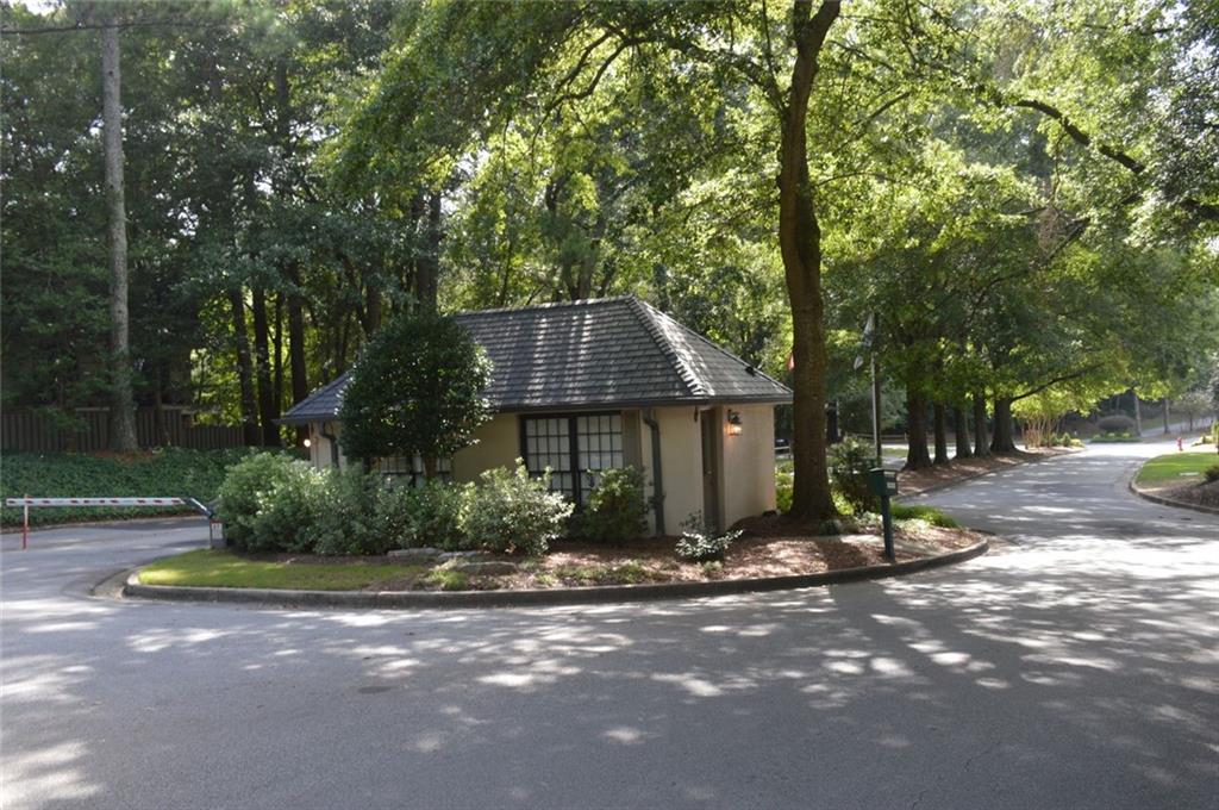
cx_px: 610
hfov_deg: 62.0
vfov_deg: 43.5
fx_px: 1015
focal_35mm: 30
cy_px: 405
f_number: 5.6
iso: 280
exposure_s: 1/125
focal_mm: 20
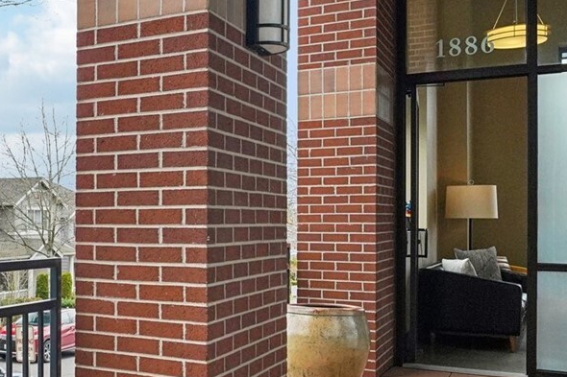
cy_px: 235
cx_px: 21
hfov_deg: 38.7
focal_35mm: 46
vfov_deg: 29.1
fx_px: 724
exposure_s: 1/160
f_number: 8
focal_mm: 16
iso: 1600
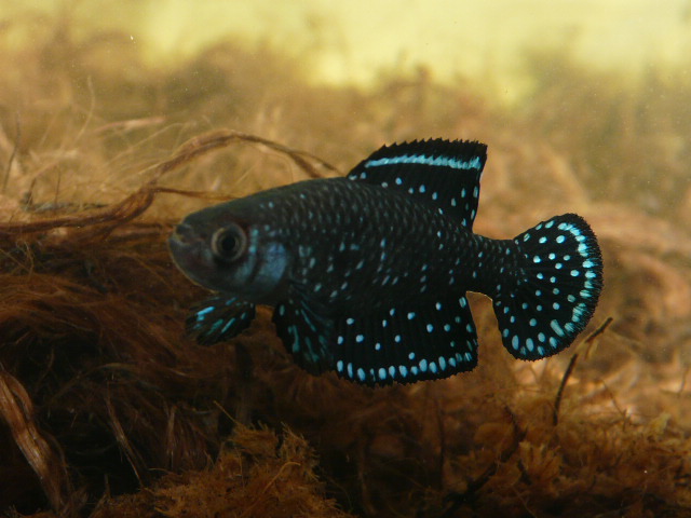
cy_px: 259
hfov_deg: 14.2
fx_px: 2775
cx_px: 346
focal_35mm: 139
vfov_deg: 10.7
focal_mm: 14.3
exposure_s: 1/50
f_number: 4
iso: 125
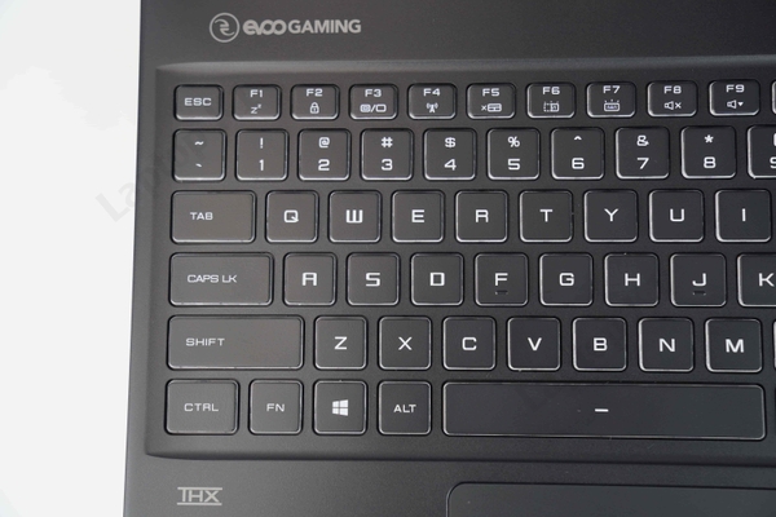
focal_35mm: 50
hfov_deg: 40.0
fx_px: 1067
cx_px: 388
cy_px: 258
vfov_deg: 27.3
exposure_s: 1/60
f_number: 2.8
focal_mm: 33
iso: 100
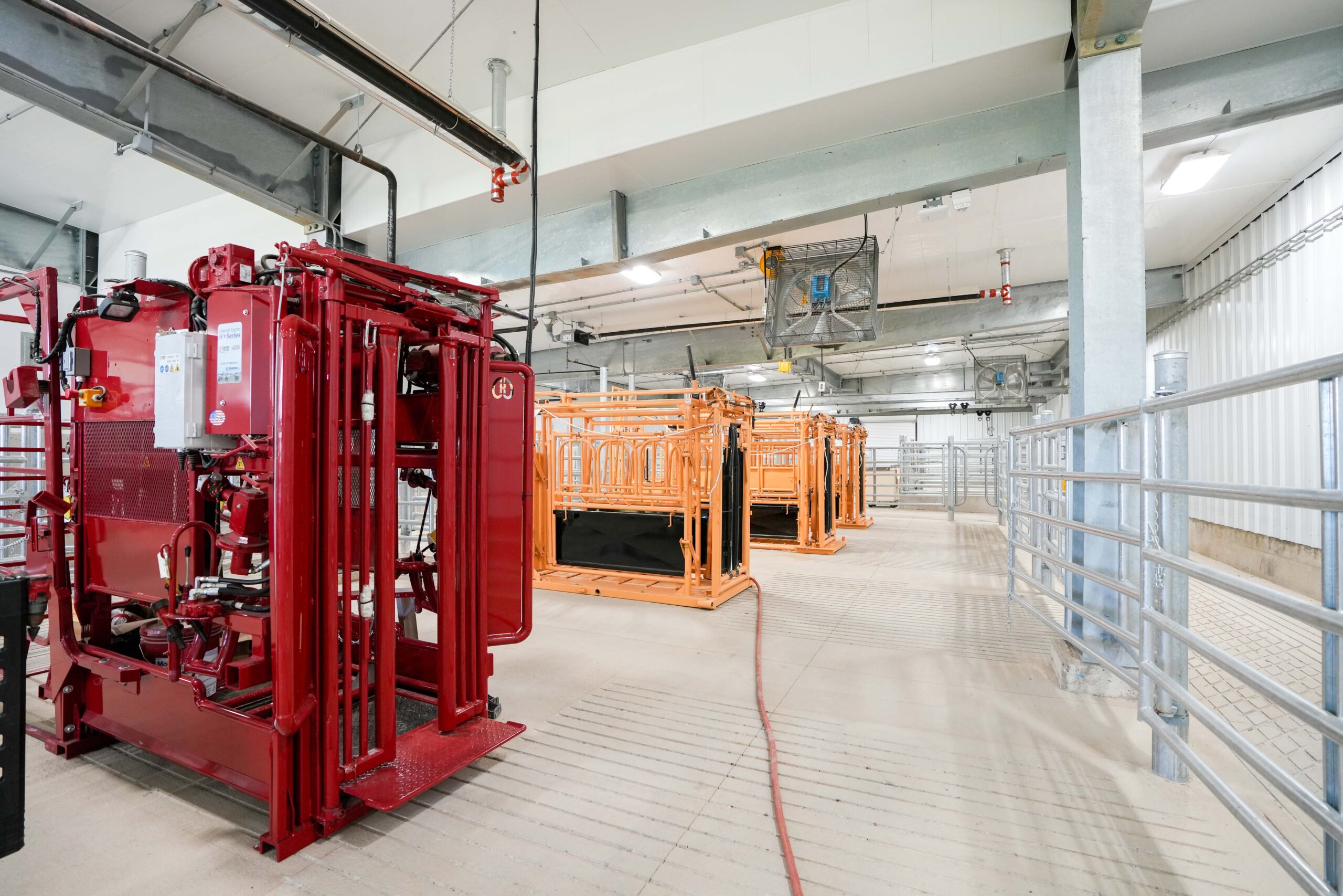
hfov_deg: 96.7
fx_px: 597
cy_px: 448
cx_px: 672
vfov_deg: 73.8
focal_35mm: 16
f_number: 4
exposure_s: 1/160
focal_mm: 16
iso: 1250
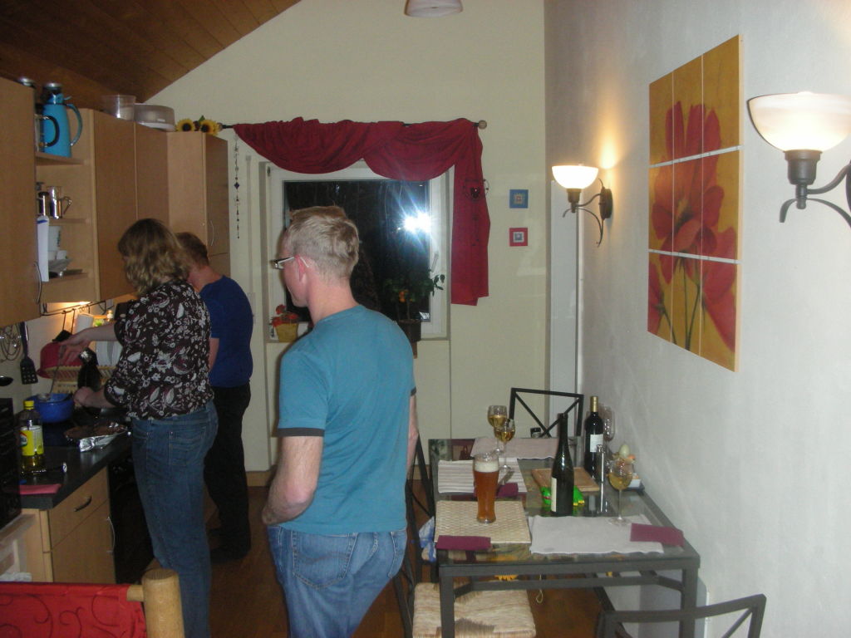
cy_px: 319
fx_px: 860
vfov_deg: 40.7
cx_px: 426
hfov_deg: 52.6
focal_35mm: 35
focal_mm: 5.8
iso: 200
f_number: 3
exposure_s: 1/60.1
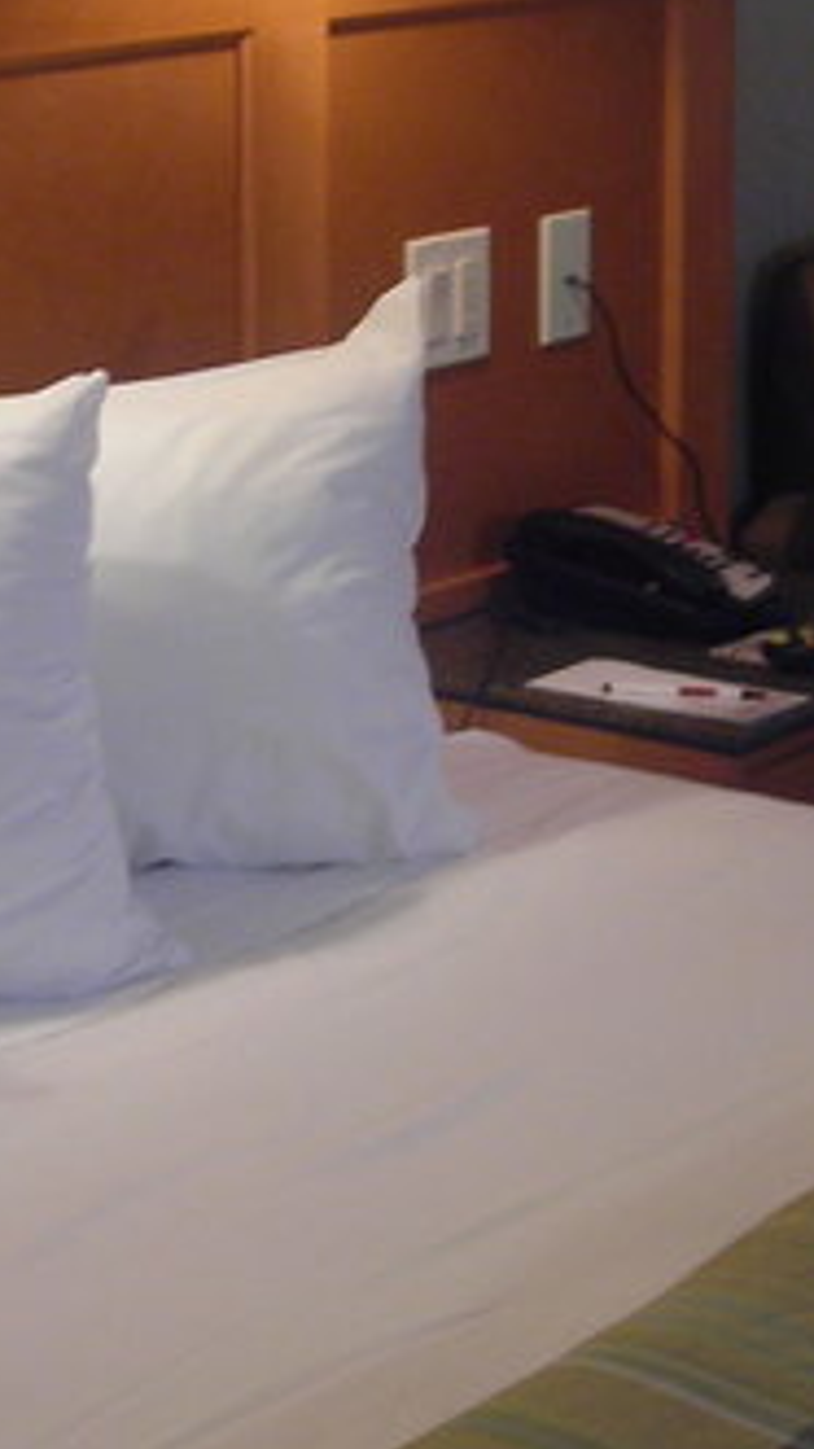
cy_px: 490
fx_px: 3840
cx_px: 385
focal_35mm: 100
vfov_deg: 21.3
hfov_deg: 12.1
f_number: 3.2
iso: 105
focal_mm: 6.3
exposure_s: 1/3.9
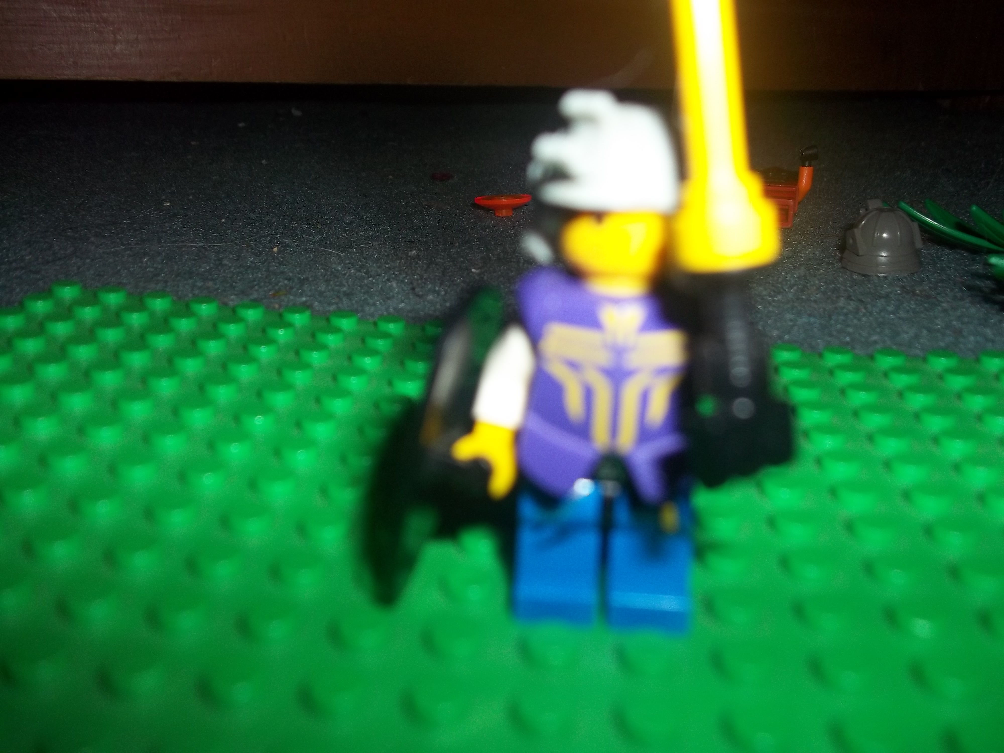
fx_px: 928
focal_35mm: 32
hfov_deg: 56.8
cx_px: 502
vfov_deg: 44.2
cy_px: 376
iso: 80
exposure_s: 1/60
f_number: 2.9
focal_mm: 5.7
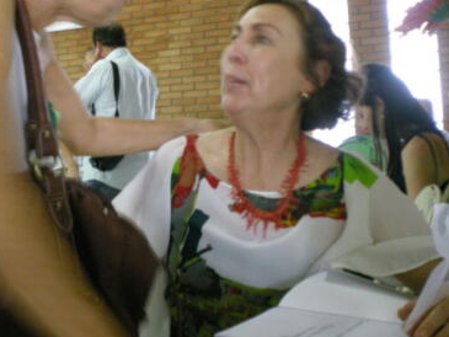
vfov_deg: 27.9
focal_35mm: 52
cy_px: 114
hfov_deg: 36.4
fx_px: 675
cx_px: 144
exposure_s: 1/8
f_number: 3.1
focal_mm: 6.3
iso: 305
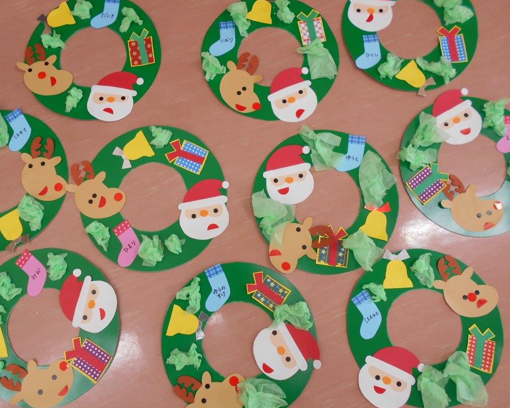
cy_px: 207
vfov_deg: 51.5
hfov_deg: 62.1
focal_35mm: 28
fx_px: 423
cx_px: 235
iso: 125
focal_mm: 4.6
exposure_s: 1/30
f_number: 3.2
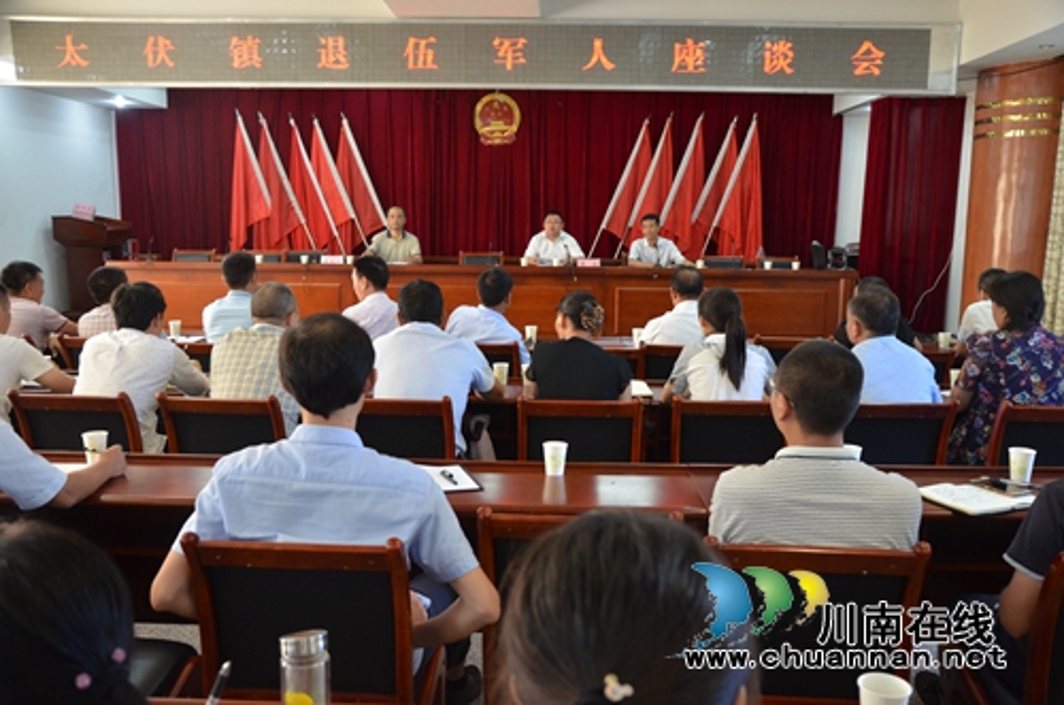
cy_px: 352
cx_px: 532
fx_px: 973
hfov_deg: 57.3
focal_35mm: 33
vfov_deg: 39.8
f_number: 3.8
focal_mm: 22
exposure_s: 1/50
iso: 800
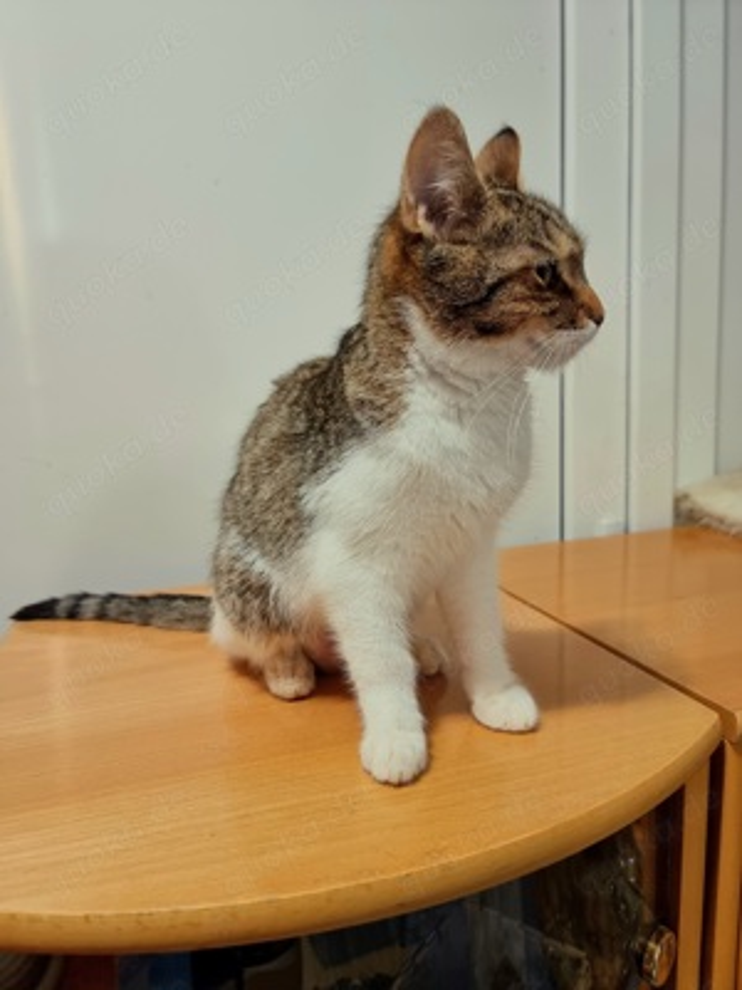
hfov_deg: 56.8
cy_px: 495
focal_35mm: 24
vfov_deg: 71.6
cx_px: 371
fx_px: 686
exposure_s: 1/50
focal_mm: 6.7
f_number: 1.8
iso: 400
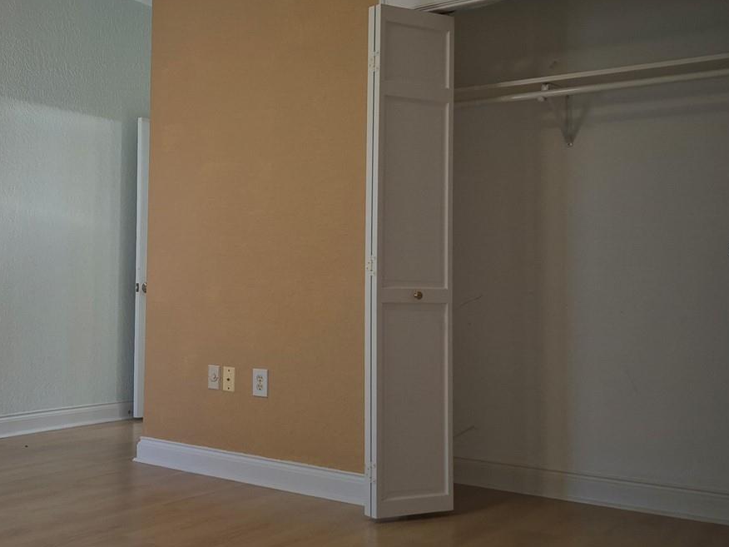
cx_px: 141
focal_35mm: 42
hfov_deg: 42.7
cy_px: 250
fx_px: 885
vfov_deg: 34.3
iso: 125
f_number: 1.8
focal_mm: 5.4
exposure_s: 1/60
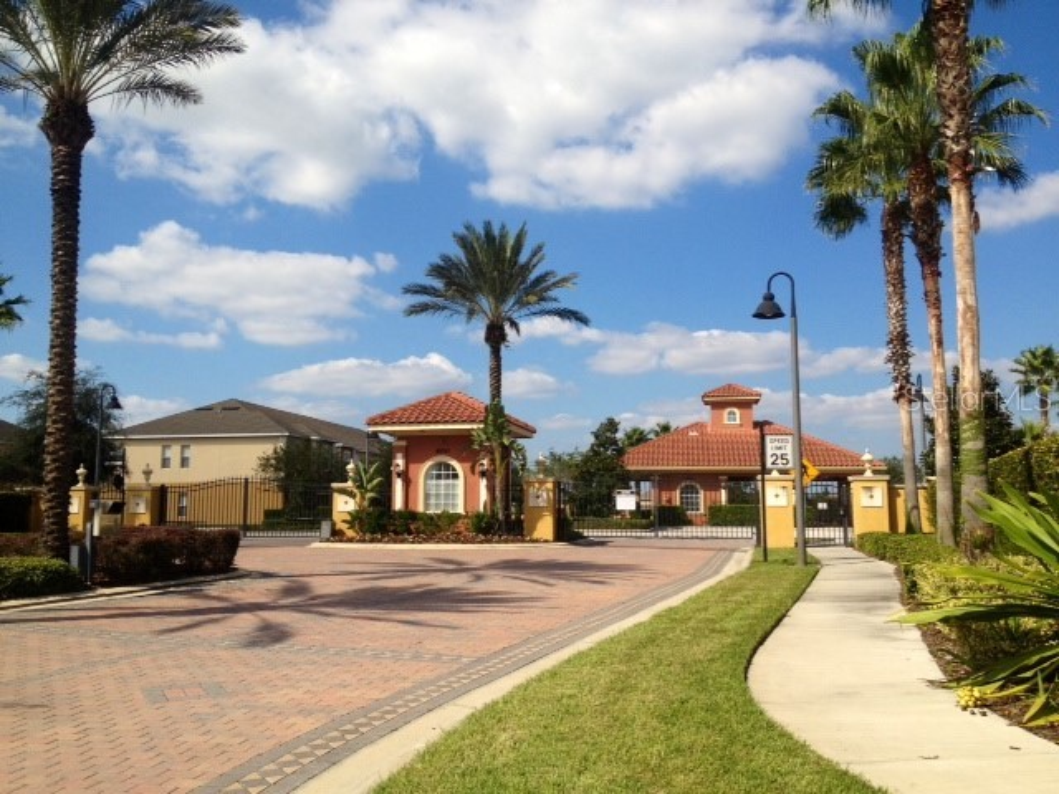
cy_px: 397
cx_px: 530
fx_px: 1071
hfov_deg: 52.6
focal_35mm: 35
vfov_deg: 40.7
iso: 64
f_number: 2.4
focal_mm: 4.28
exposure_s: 1/2304
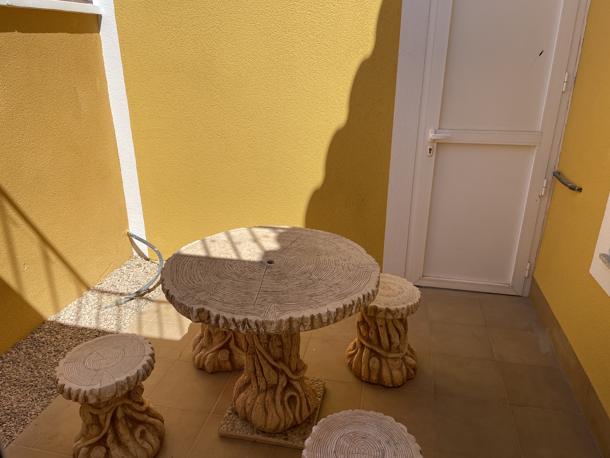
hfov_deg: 67.3
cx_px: 305
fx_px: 458
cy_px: 229
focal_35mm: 26
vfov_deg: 53.1
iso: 32
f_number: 1.6
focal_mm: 4.2
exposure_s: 1/4000
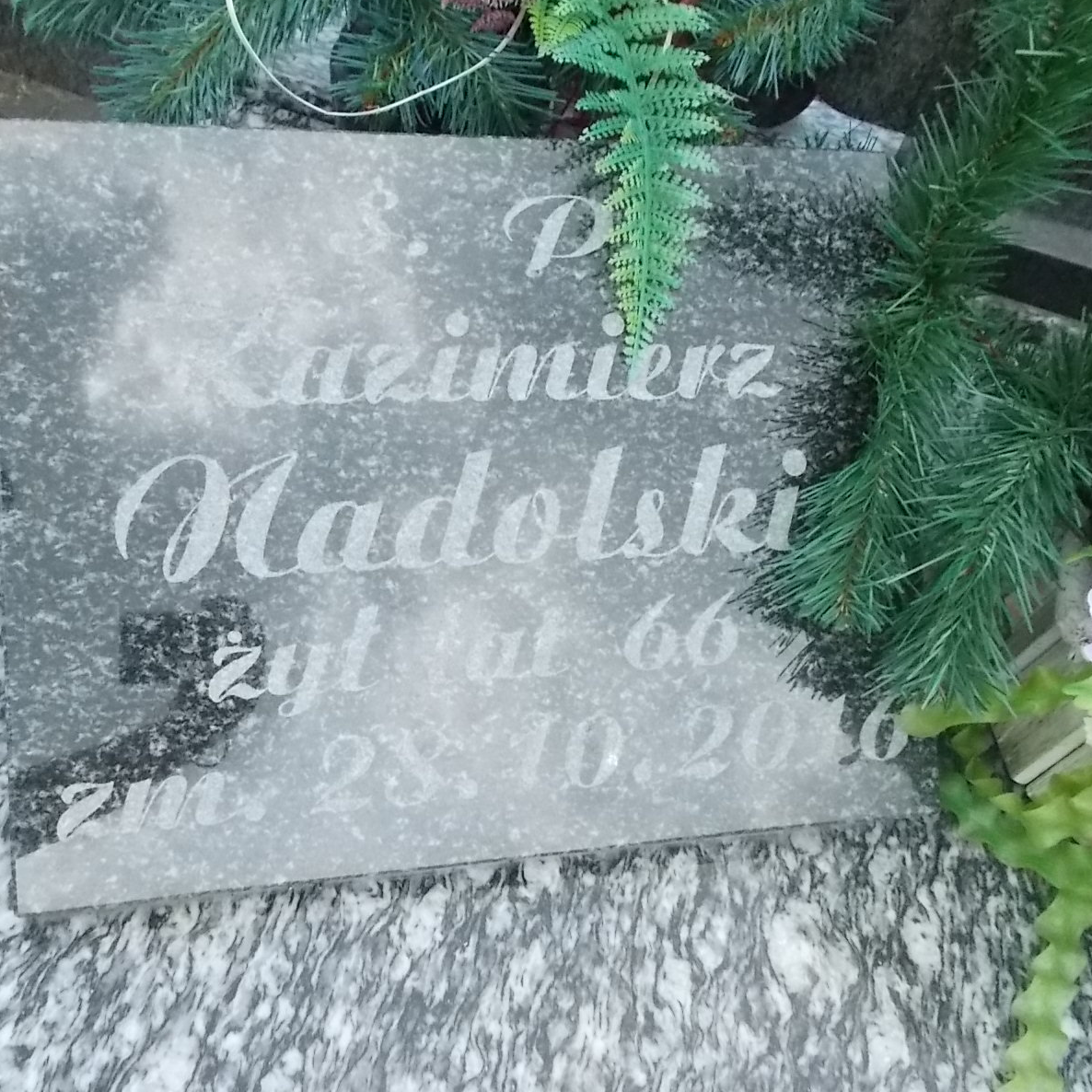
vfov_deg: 52.5
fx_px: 1106
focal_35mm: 31
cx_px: 439
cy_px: 547
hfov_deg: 52.2
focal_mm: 4.6
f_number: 8
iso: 400
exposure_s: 1/320
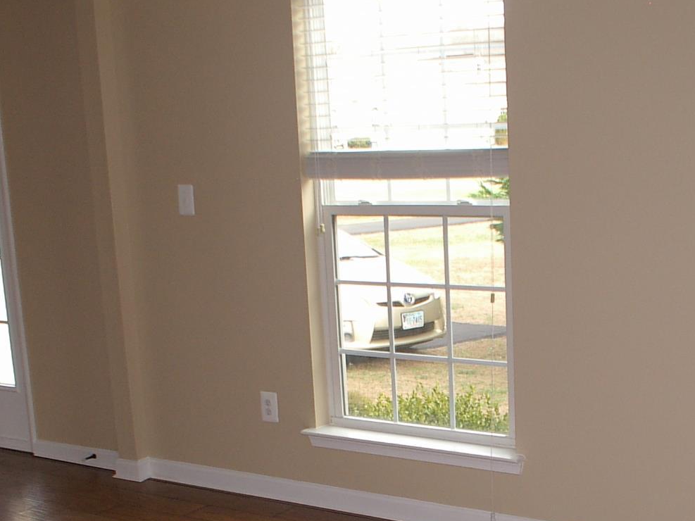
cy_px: 398
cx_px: 382
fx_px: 1204
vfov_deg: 24.1
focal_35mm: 60
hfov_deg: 32.2
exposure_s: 1/45
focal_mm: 5.8
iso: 100
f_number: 3.1
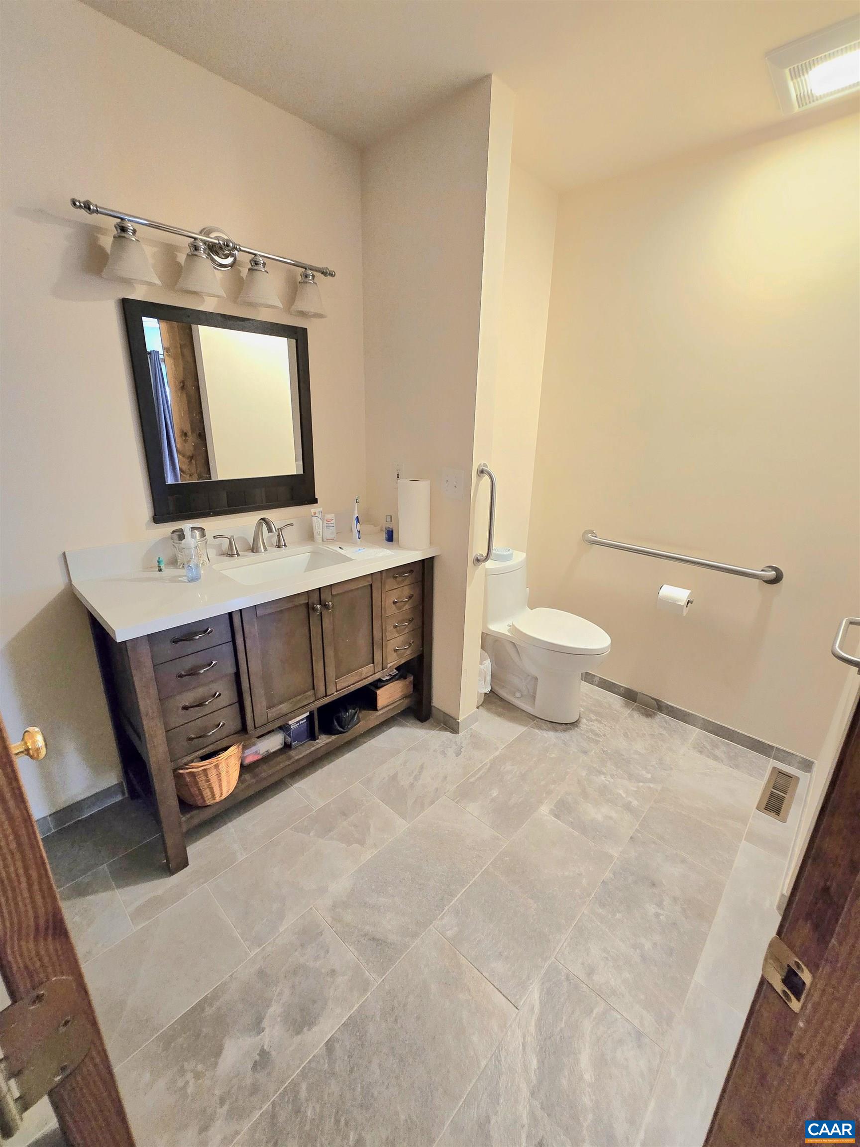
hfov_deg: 89.9
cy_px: 574
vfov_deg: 106.2
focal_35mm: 13
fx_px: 431
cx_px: 430
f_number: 2.2
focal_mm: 2.2
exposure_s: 1/60.2
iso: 250
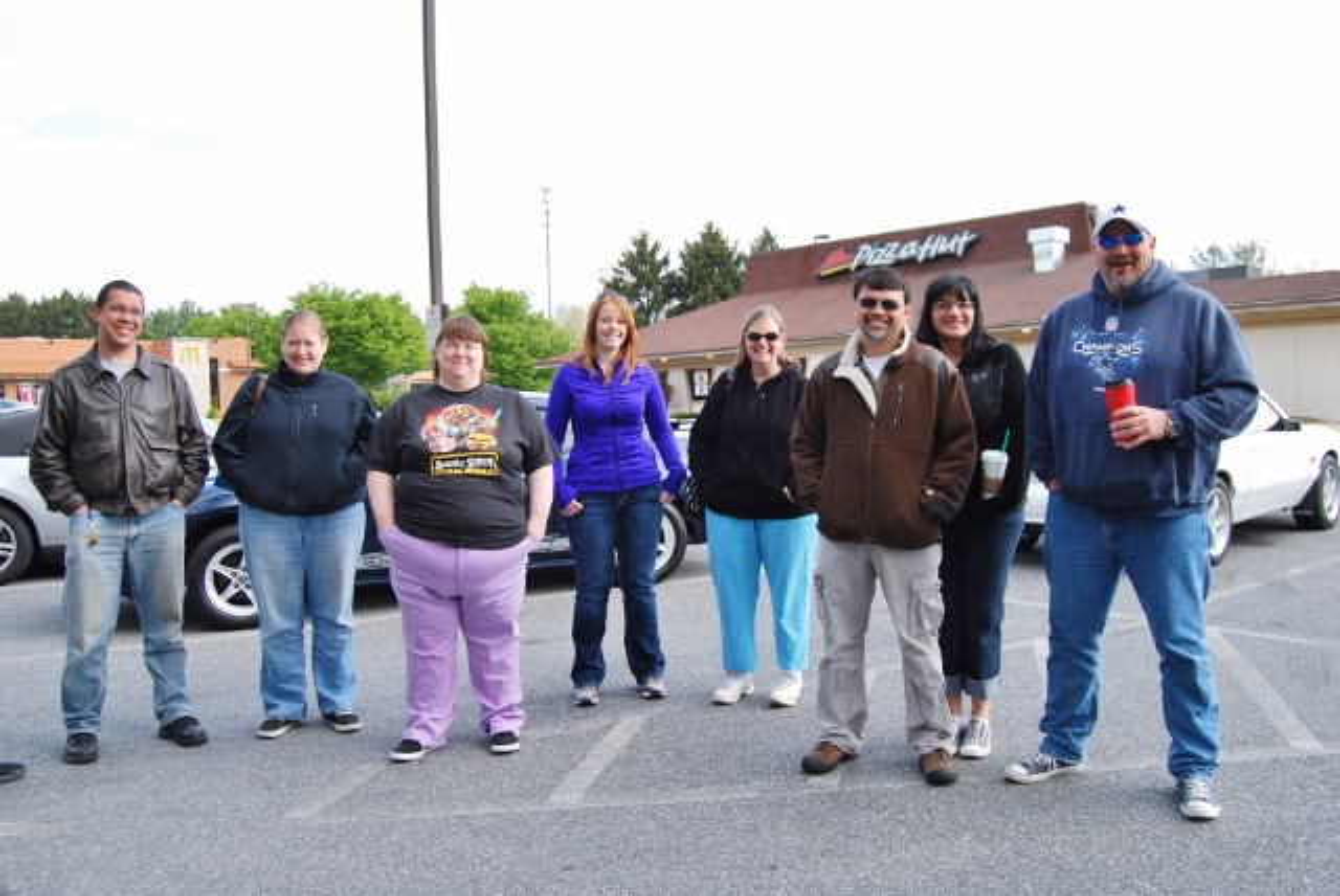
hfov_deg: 61.9
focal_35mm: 30
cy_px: 448
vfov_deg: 43.7
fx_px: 1118
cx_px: 670
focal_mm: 20
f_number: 5.6
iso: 110
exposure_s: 1/125
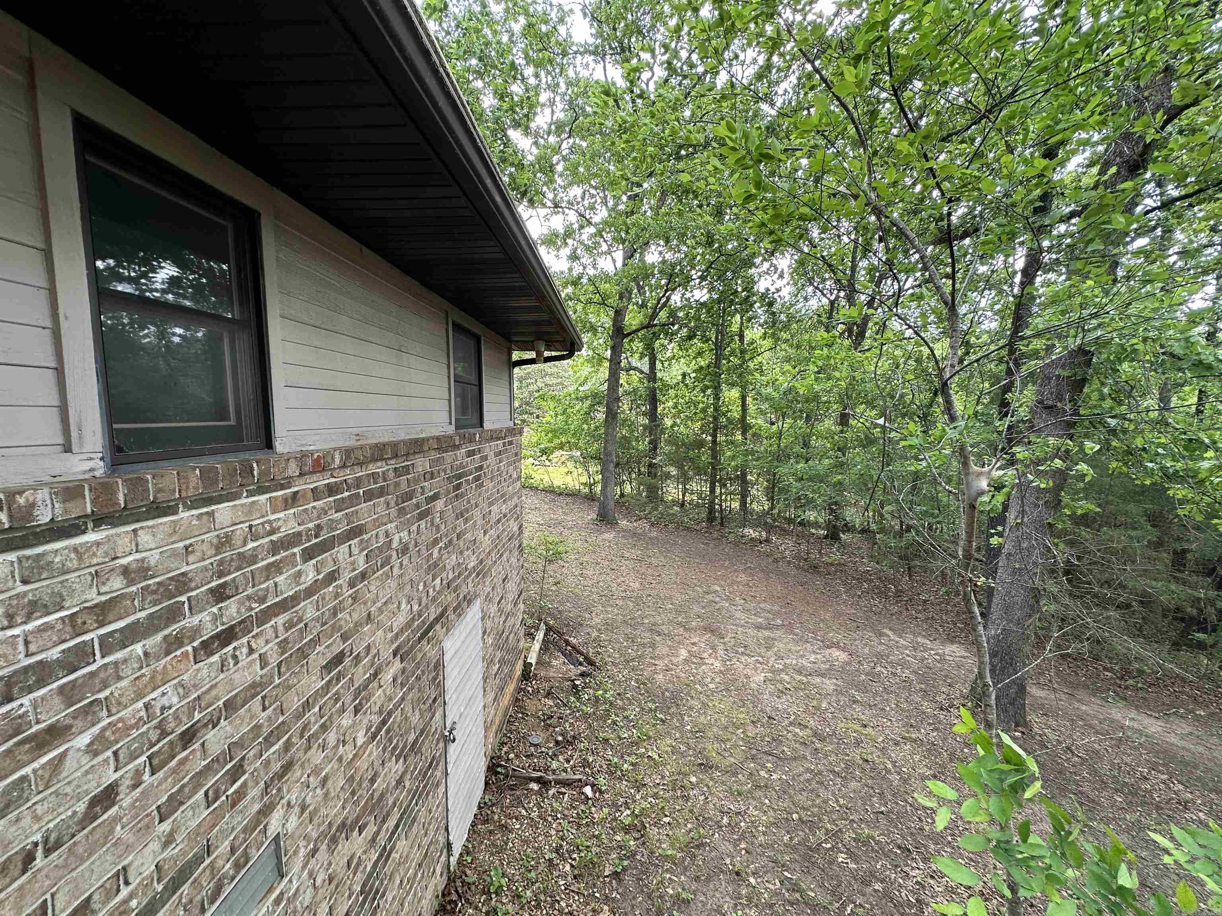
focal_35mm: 14
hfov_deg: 102.1
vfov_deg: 85.7
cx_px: 611
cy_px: 458
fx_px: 494
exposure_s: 1/117
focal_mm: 2.22
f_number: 2.2
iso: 40
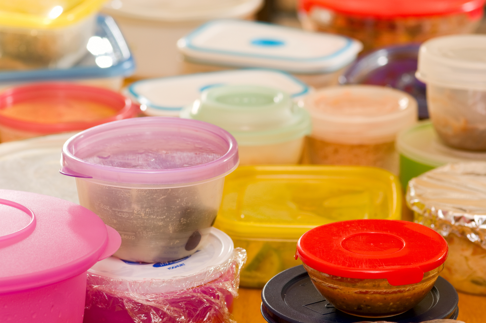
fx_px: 2125
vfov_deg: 8.7
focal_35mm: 158
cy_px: 162
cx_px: 243
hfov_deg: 13.0
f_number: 5.6
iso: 100
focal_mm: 105
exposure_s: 2
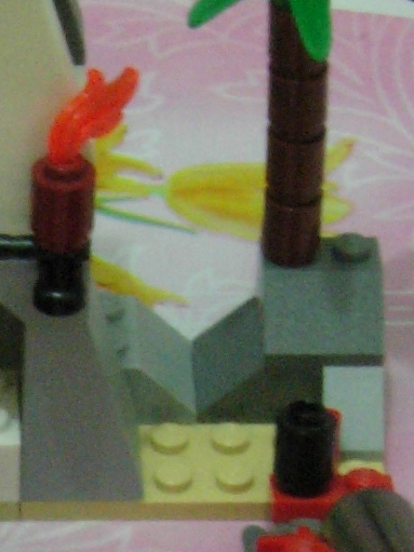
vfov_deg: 8.4
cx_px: -195
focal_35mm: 230
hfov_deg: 6.4
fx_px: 3669
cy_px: 826
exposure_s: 1/2.1
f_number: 7.6
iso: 200
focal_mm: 7.5
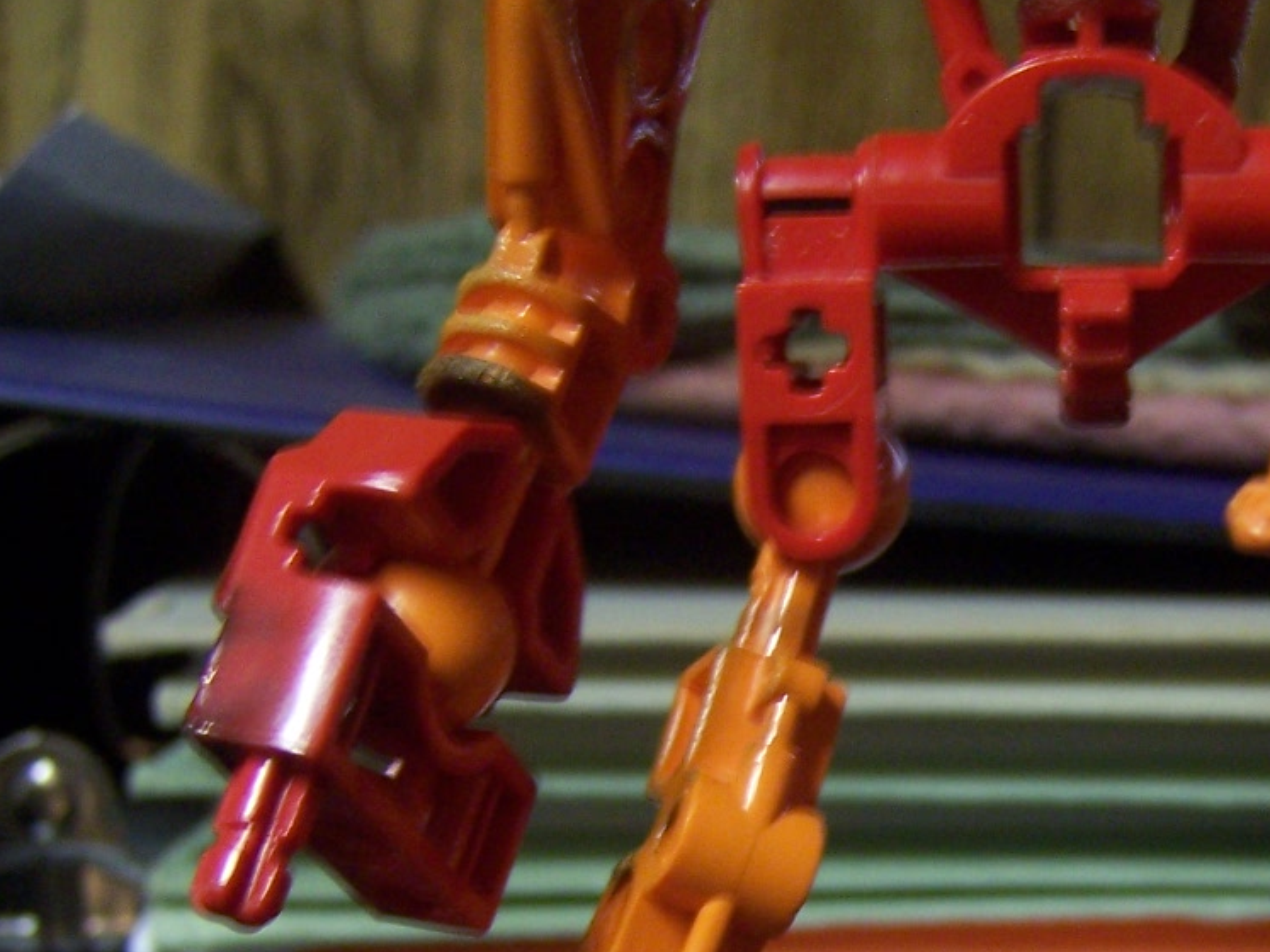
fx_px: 2898
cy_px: 860
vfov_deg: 18.3
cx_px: 1095
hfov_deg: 24.2
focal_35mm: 79
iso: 140
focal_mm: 6.3
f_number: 2.8
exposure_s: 1/8
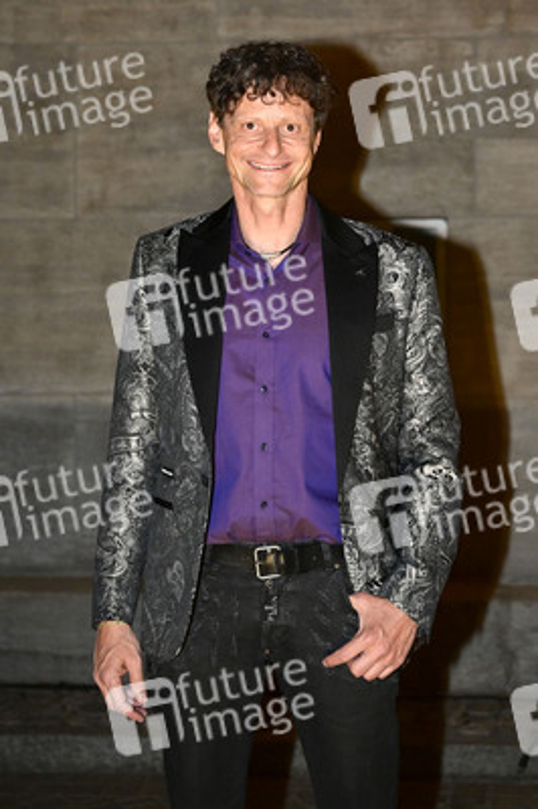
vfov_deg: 35.7
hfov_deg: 24.2
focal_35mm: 56
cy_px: 404
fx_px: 1257
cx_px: 269
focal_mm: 56
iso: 5000
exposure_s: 1/200
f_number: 4
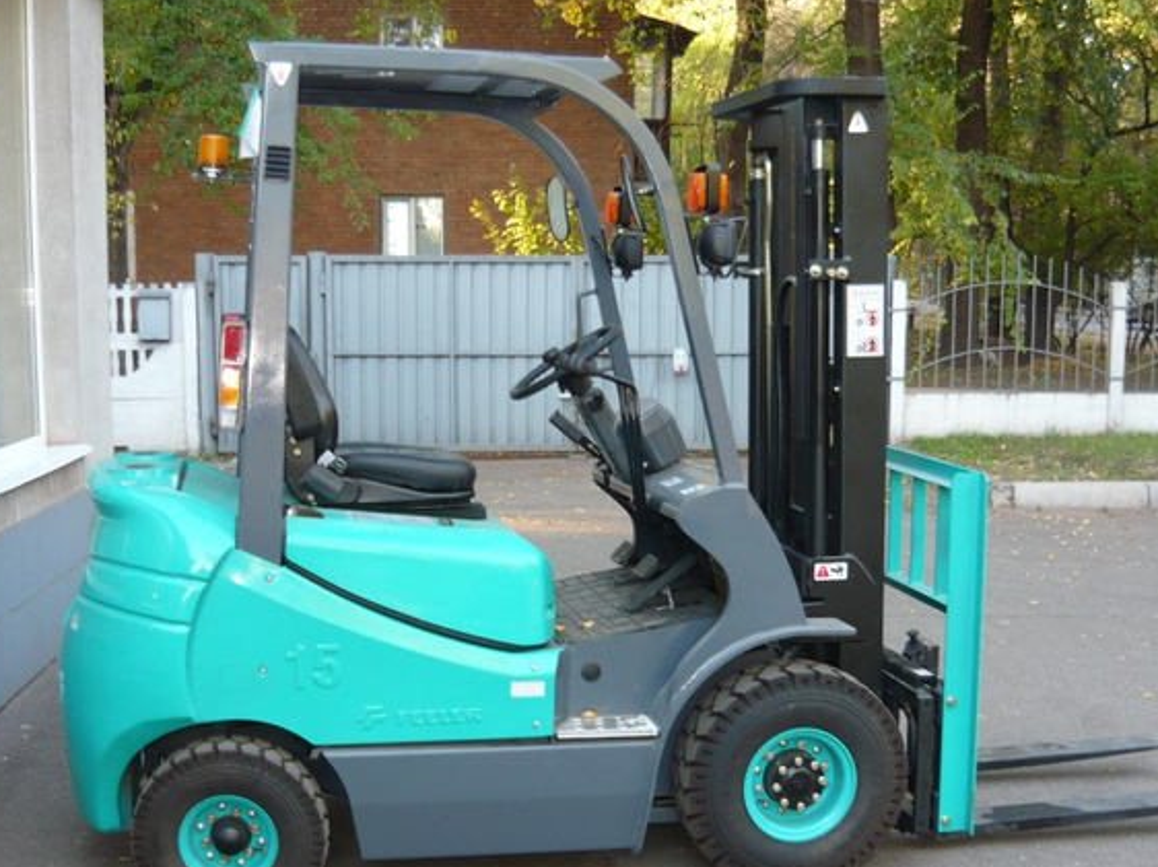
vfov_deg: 30.7
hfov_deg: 40.4
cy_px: 544
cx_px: 532
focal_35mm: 47
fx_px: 1572
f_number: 2.8
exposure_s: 1/30
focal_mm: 5.5
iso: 125
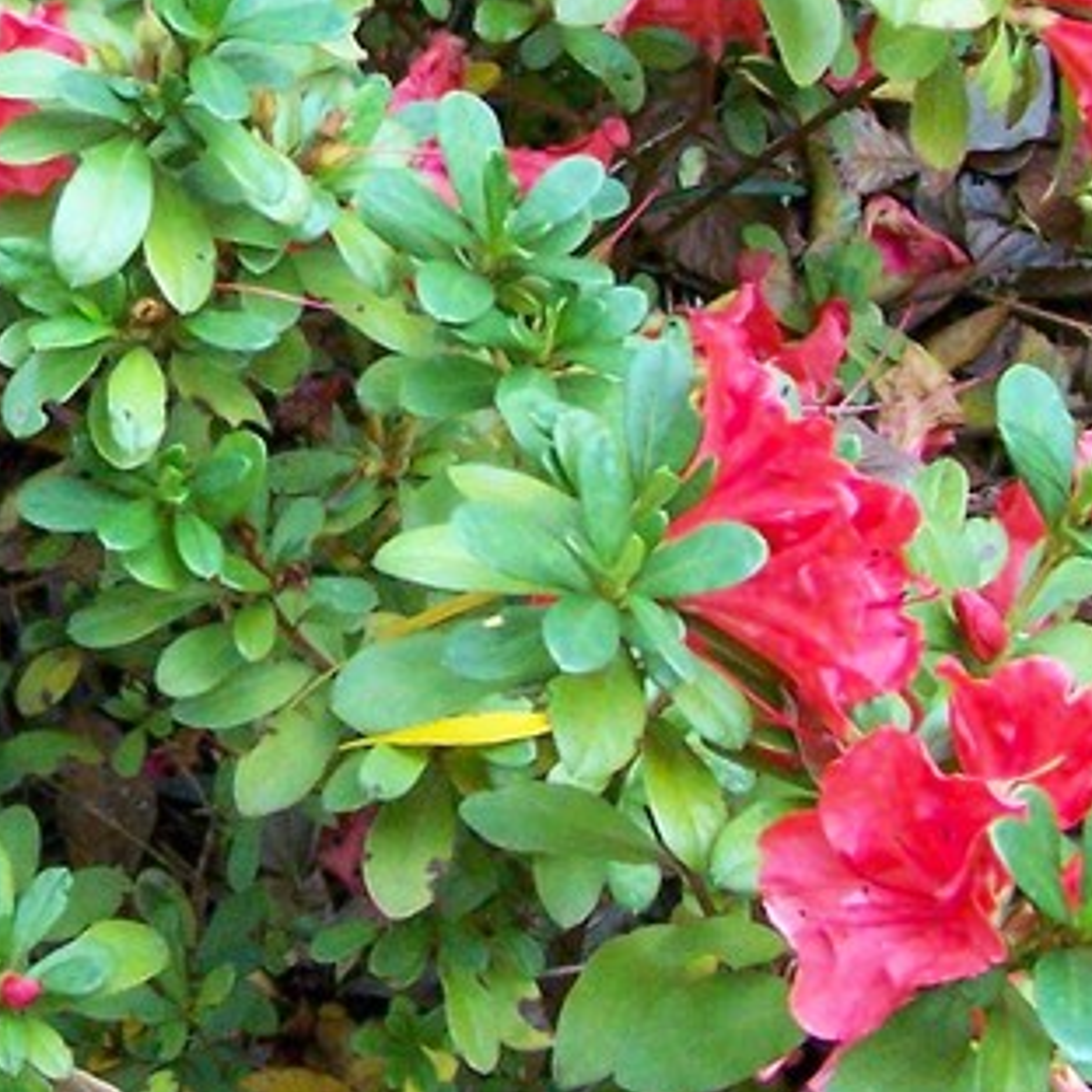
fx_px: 4925
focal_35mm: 138
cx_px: -70
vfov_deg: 12.6
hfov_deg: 12.5
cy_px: 191
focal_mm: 6.3
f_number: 2.8
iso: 400
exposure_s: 1/250
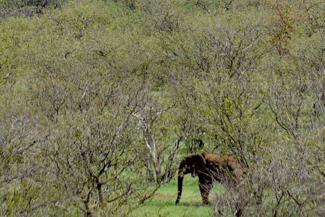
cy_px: 108
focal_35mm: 188
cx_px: 162
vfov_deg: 7.3
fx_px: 1693
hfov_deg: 11.0
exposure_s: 1/500
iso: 110
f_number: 5.6
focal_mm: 125
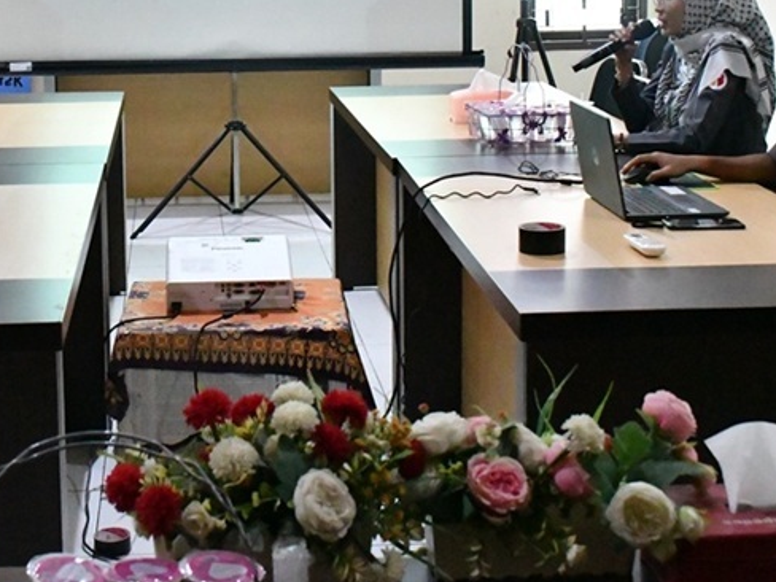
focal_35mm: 67
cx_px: 270
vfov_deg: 21.6
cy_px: 95
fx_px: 1502
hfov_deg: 28.8
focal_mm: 23
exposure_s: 1/160
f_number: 6.3
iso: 14400
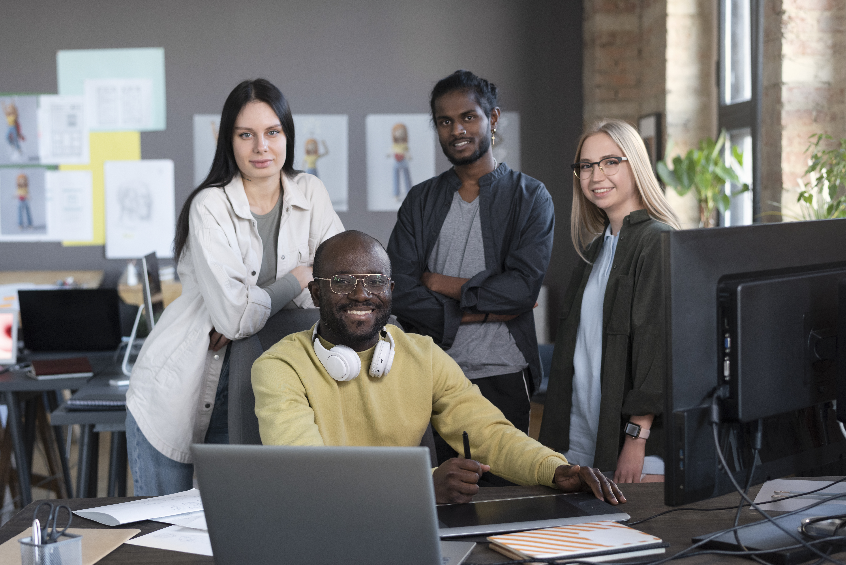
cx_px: 423
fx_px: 1363
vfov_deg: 23.4
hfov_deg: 34.5
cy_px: 282
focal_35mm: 58
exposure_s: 1/125
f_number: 3.2
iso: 500
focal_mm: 58
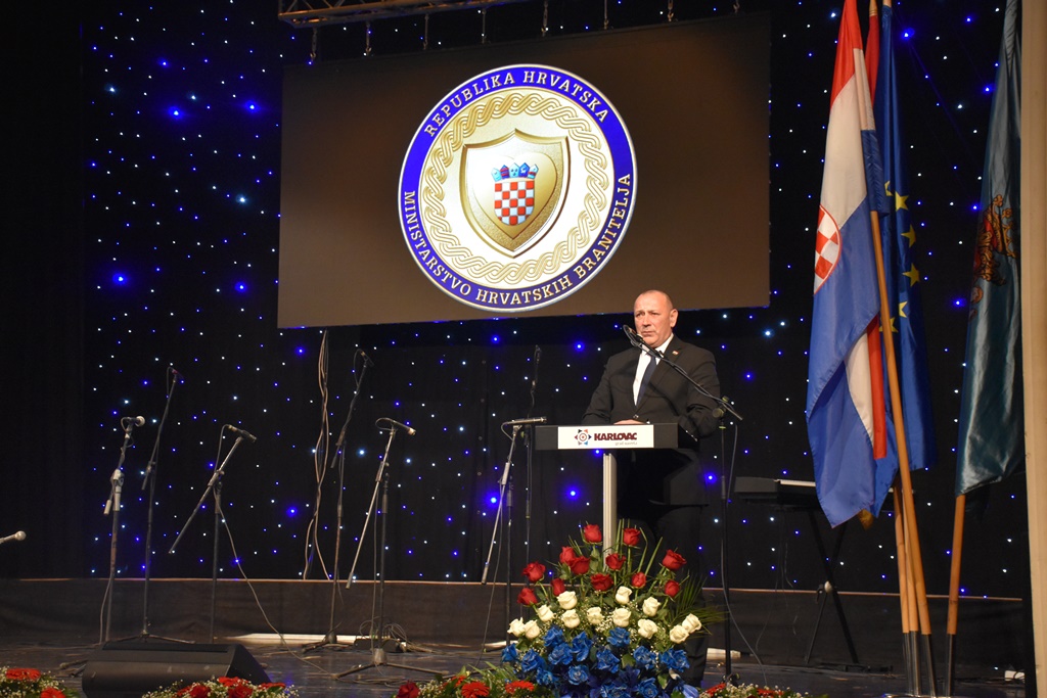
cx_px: 524
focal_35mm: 60
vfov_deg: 22.6
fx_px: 1745
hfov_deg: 33.4
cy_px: 349
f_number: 4.5
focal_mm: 40
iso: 2500
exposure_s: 1/125
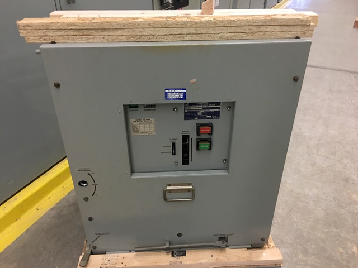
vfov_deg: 48.2
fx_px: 300
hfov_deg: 61.7
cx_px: 179
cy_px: 134
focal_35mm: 29
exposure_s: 1/30
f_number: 2.2
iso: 160
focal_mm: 4.15
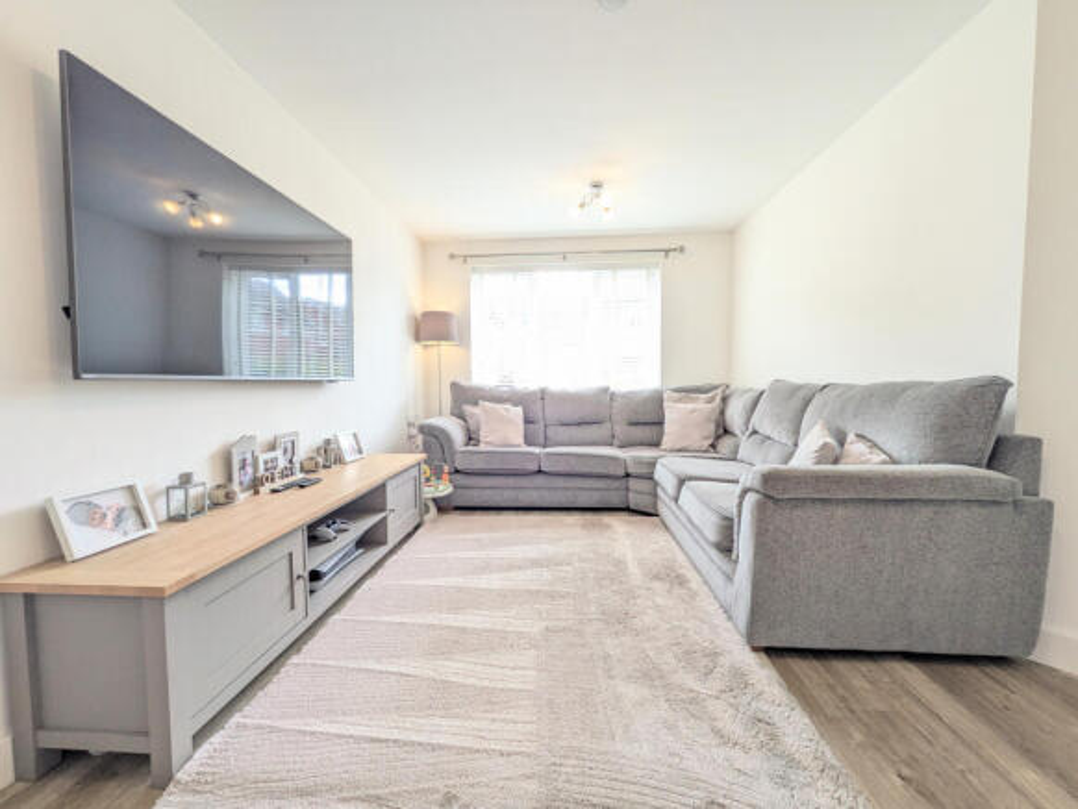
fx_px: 436
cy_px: 404
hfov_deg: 102.0
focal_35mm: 14
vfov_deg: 85.7
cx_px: 539
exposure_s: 1/50
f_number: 2.2
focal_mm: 1.83
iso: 60
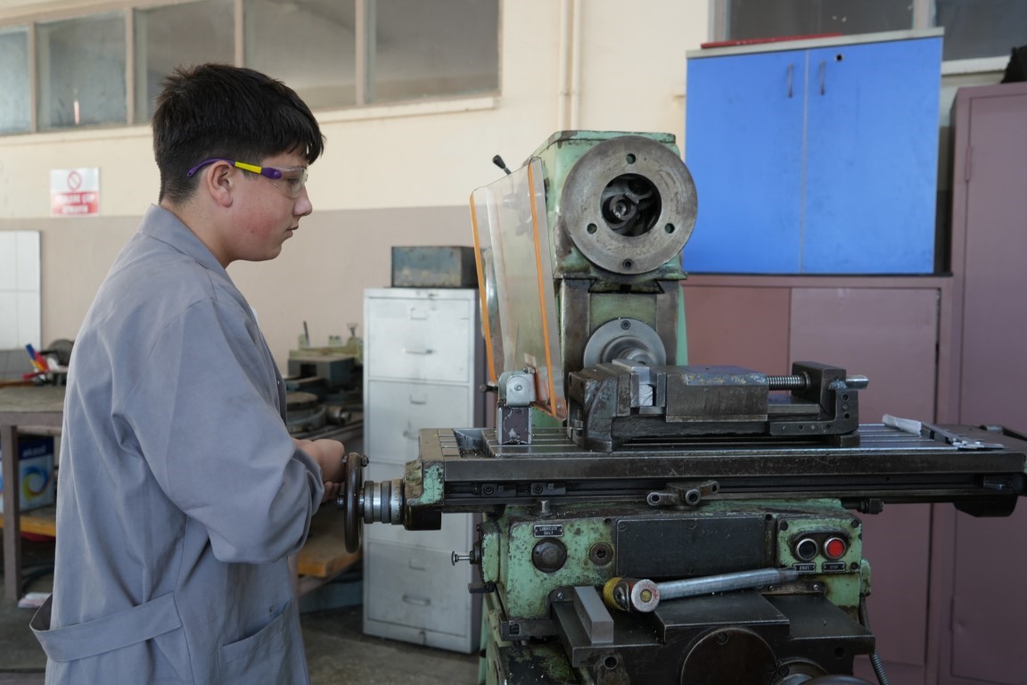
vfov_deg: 43.6
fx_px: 856
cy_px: 342
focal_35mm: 30
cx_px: 514
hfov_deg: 61.9
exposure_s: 1/30
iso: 500
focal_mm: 30
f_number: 4
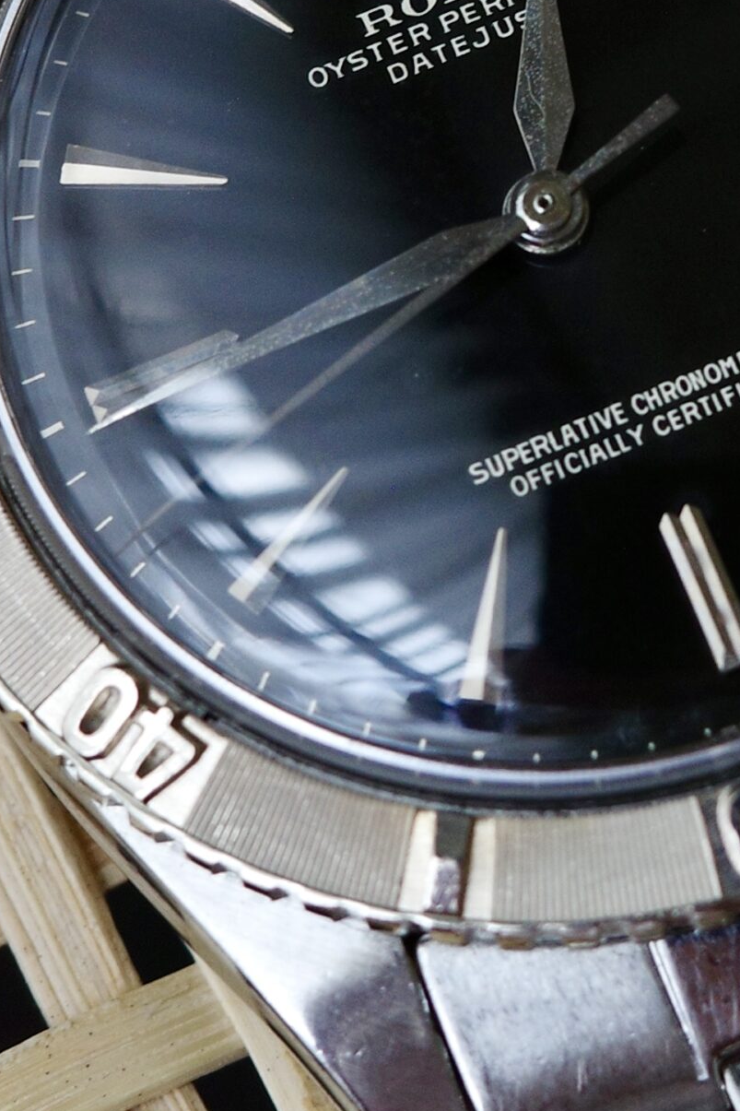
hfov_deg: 16.0
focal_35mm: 85
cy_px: 267
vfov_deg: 23.7
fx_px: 2621
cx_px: 587
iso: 200
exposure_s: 1/40
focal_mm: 26
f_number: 4.5
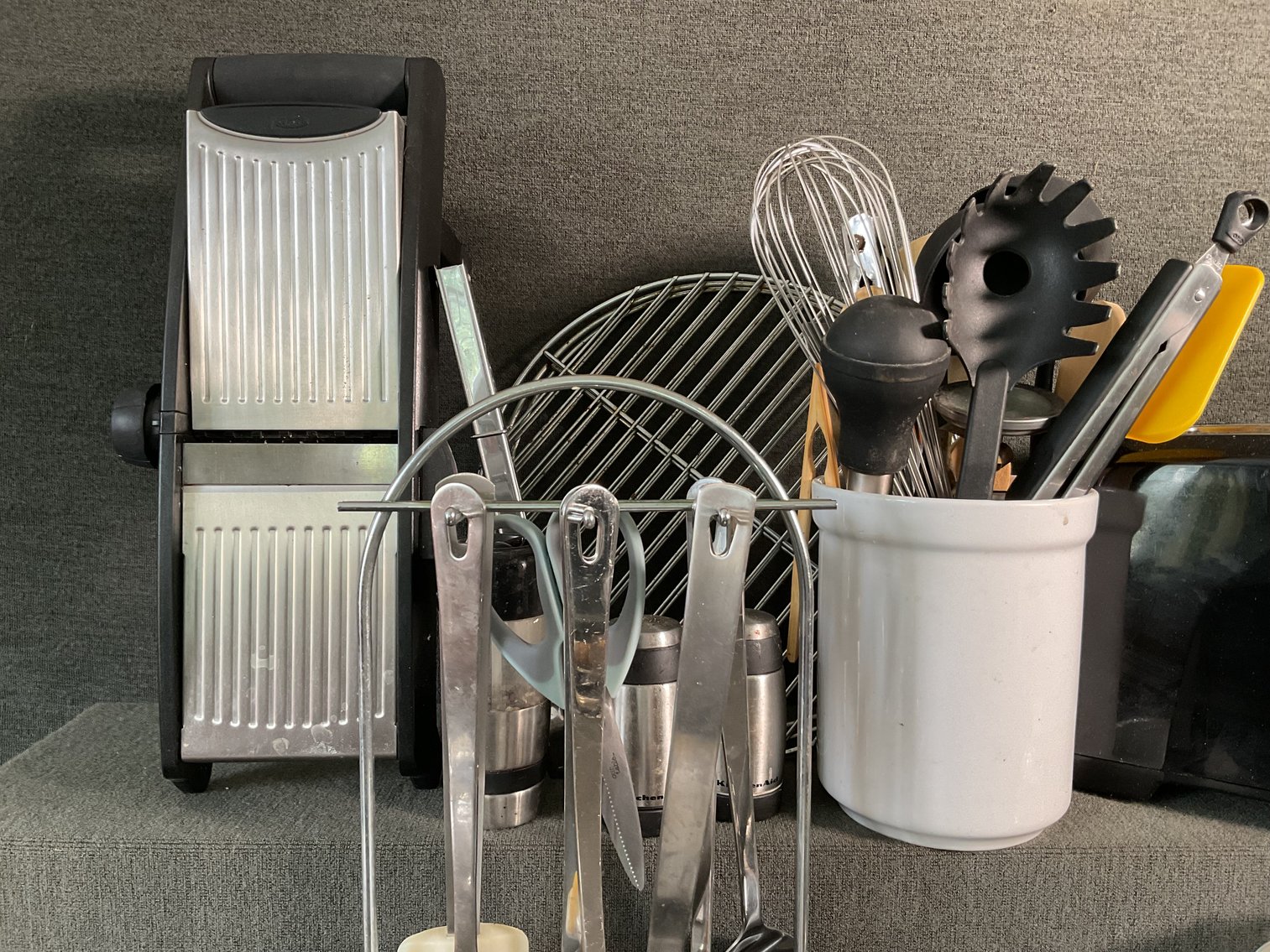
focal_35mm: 29
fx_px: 1064
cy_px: 476
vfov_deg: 48.2
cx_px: 635
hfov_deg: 61.7
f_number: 1.8
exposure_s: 1/60
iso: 100
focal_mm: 3
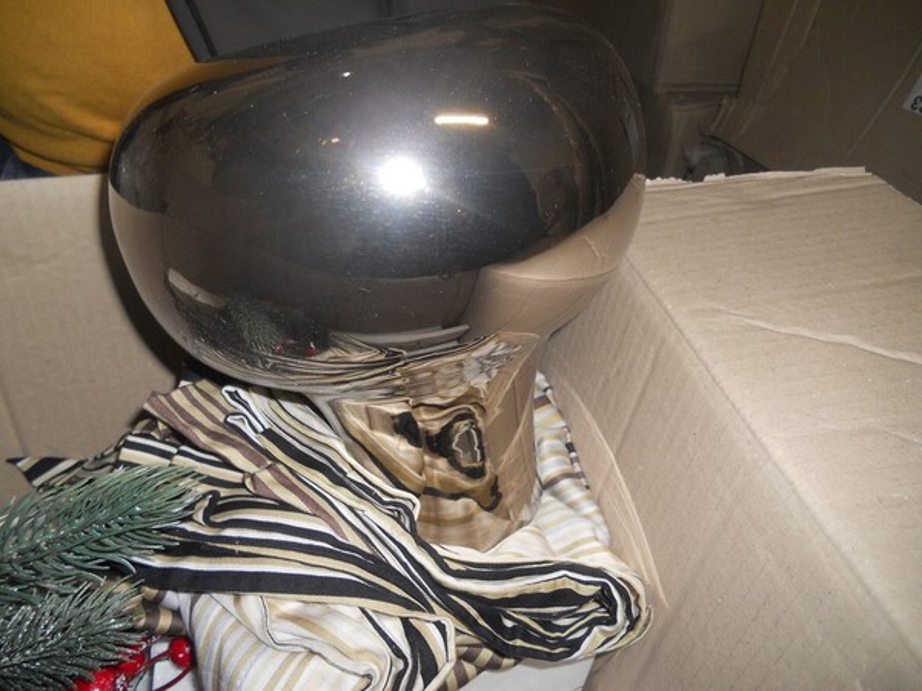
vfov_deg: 51.4
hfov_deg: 65.3
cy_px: 346
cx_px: 461
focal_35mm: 27
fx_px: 719
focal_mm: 4.9
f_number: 3.2
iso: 80
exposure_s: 1/25
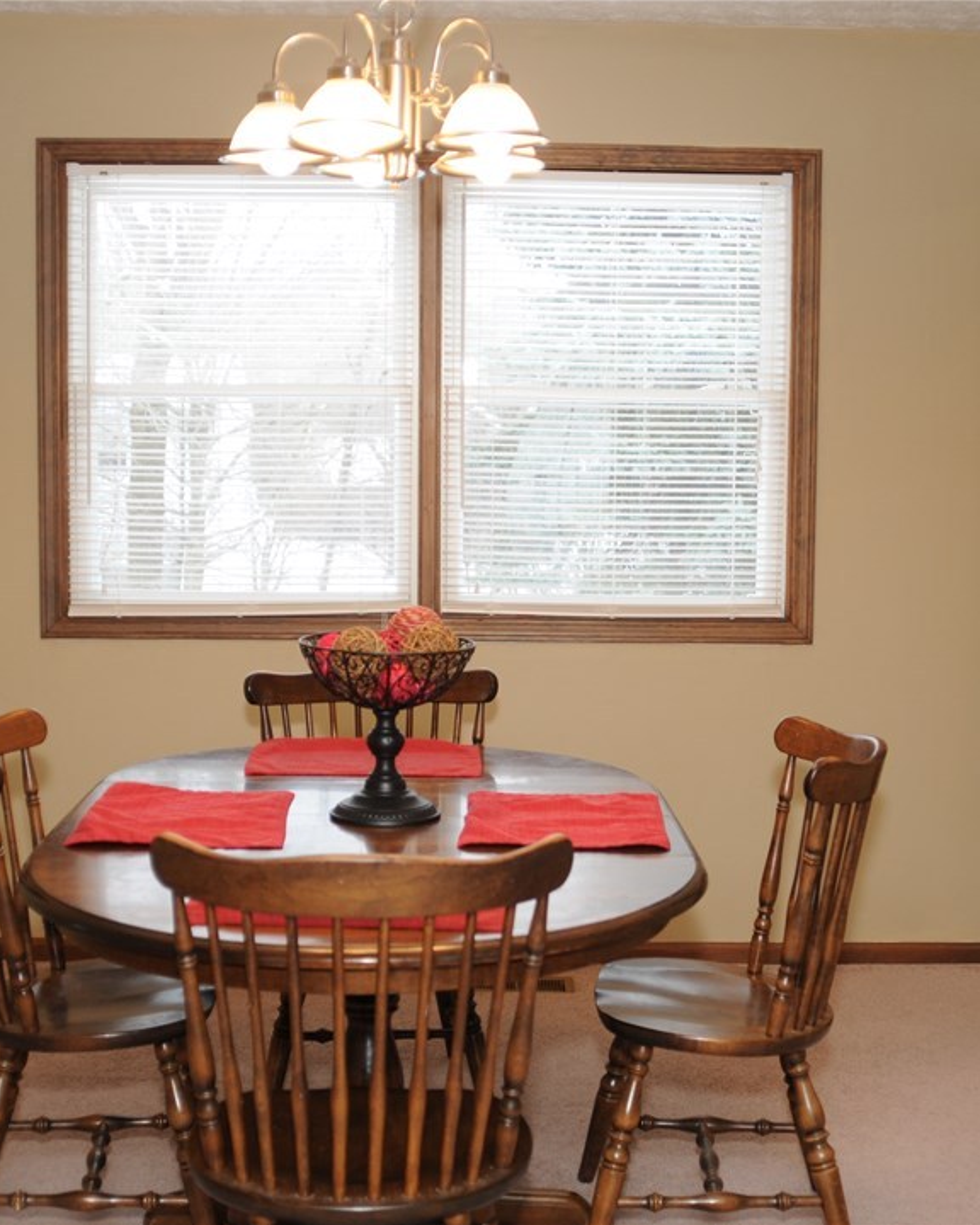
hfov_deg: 29.7
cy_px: 612
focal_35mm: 51
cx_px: 517
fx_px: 1849
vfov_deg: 36.7
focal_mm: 24
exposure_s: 1/80
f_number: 2.8
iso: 250
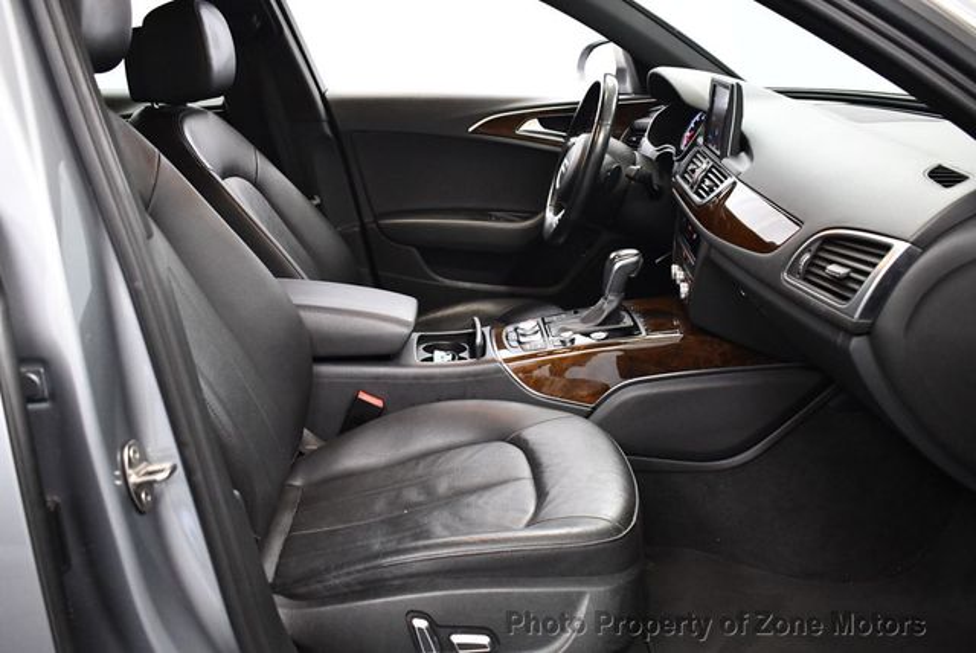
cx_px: 488
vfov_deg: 36.9
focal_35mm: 36
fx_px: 977
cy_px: 326
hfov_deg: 53.1
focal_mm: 18
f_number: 3.5
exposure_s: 1/125
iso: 3200
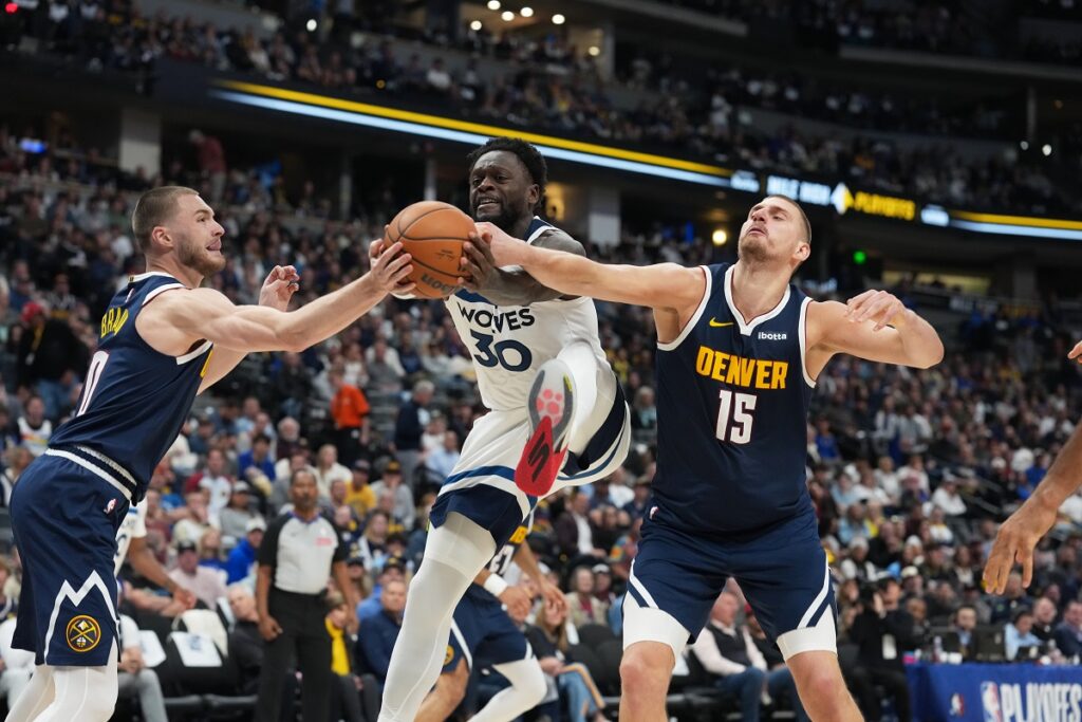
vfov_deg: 16.1
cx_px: 541
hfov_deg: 23.9
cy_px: 361
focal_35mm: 85
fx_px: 2555
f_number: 3.2
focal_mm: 85
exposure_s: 1/1250
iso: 3200
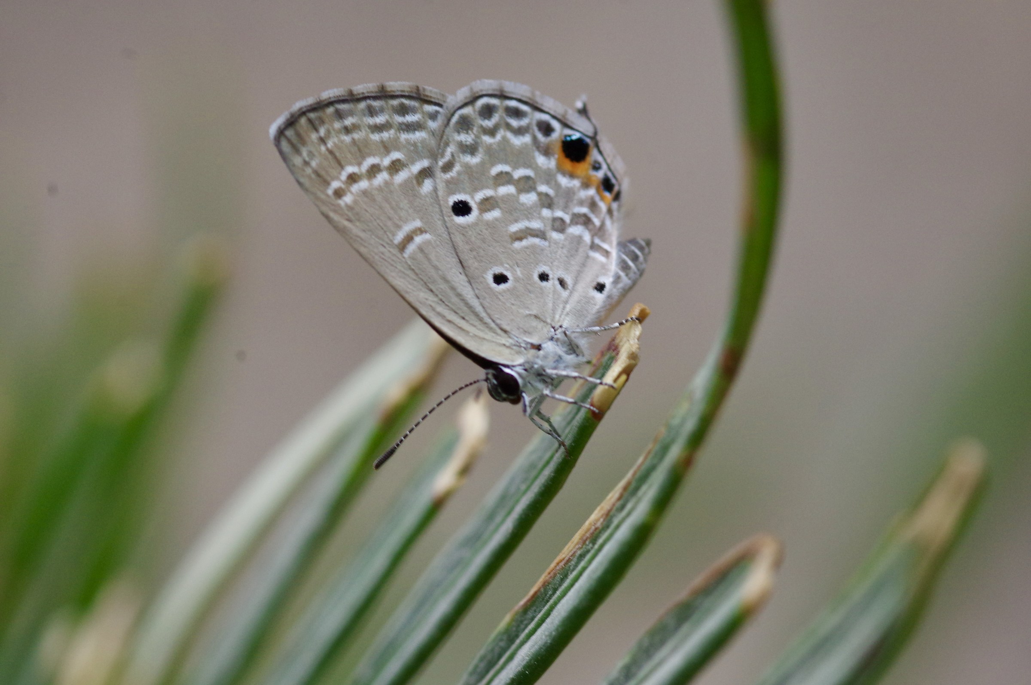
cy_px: 342
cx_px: 516
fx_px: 4291
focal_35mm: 150
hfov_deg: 13.7
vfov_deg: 9.1
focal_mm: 100
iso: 800
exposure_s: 1/80
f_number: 8
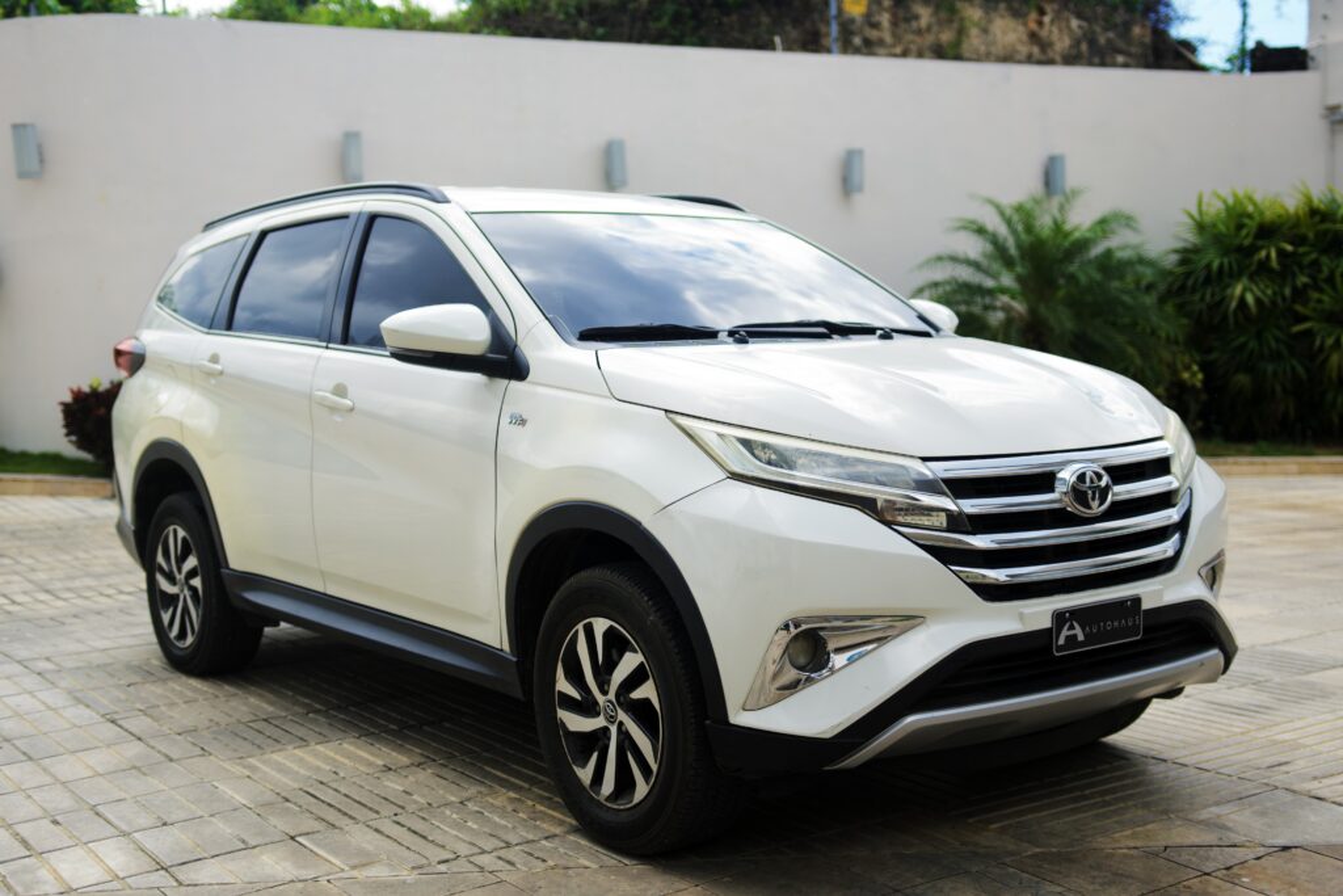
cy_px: 448
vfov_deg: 31.9
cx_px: 672
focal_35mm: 42
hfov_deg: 46.4
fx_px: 1567
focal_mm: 28
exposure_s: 1/1600
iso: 80
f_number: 1.8
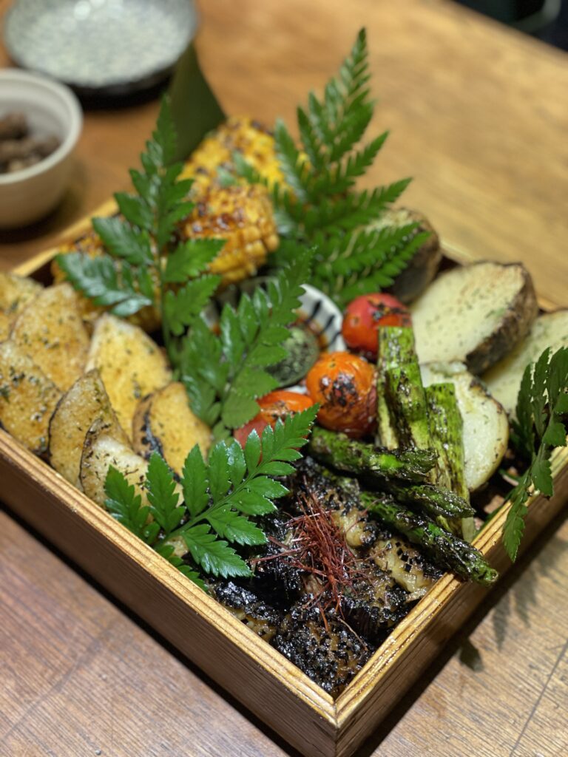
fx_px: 1138
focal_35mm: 52
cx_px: 284
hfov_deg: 28.0
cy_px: 378
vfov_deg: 36.8
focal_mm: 6
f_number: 2
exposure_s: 1/40
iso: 200
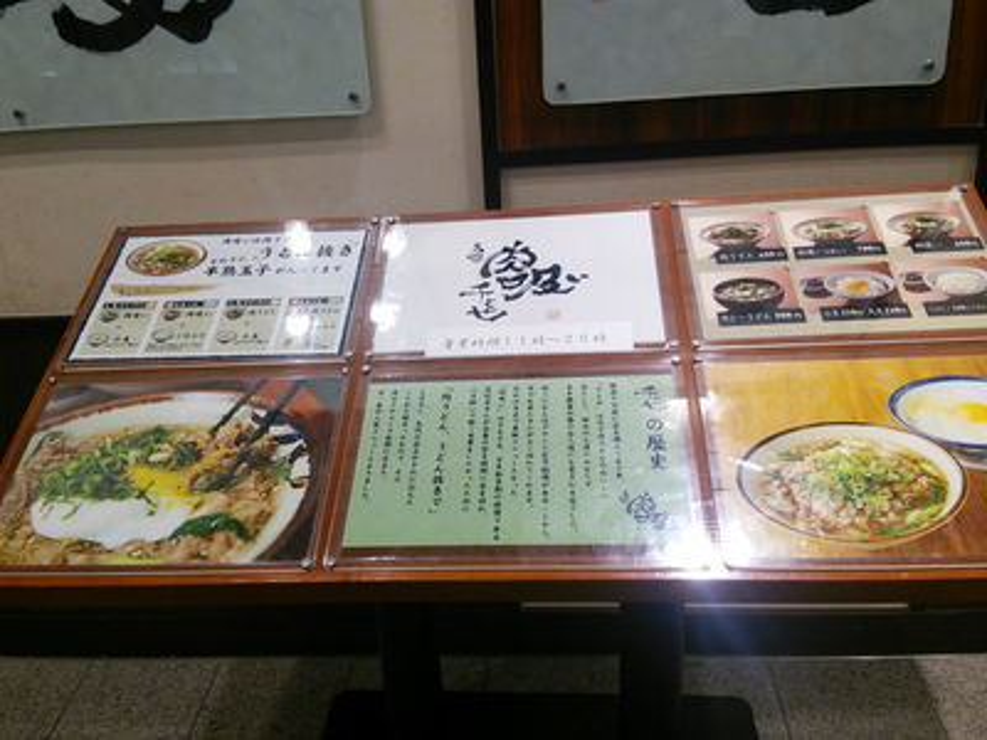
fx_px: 855
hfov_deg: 60.0
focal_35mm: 30
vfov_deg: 46.8
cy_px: 370
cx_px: 494
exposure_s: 1/59
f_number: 1.94
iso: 50
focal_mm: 4.06
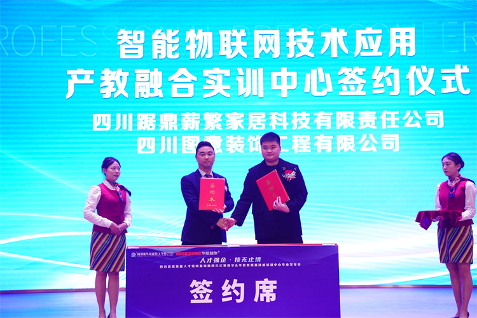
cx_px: 238
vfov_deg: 25.1
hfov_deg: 36.9
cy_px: 159
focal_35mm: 54
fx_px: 715
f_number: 3.5
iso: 800
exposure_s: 1/125
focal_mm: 54
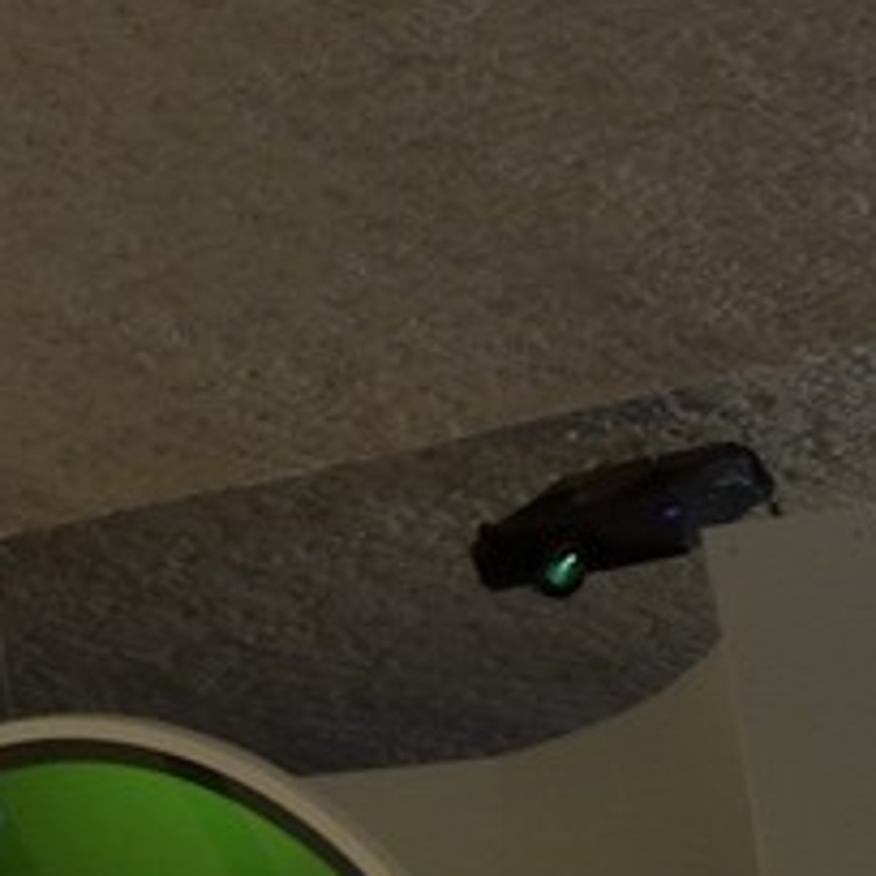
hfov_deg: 8.0
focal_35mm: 160
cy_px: 1572
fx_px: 4581
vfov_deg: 10.3
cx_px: -2349
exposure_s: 1/30
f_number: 5.6
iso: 640
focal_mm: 24
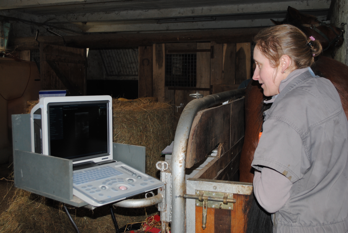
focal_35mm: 39
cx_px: 174
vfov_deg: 34.3
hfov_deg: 49.5
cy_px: 116
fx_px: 377
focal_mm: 26
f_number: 4.2
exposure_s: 1/60
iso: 200
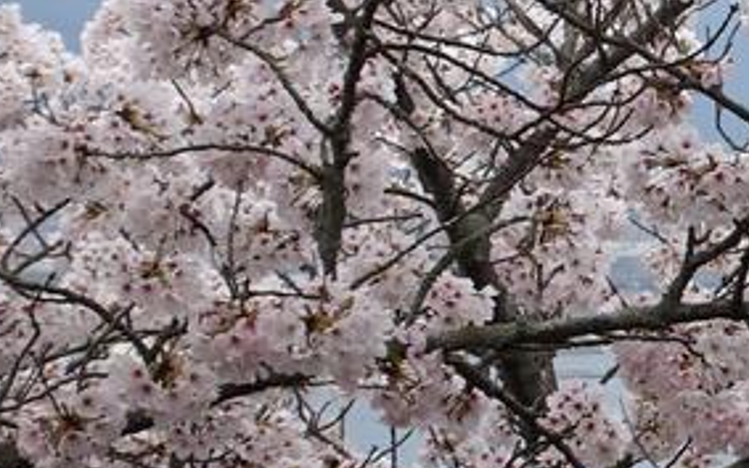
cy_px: 251
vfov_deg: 4.4
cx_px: 1548
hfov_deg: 6.7
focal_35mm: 302
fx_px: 6166
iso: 125
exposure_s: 1/400
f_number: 5.6
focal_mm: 25.7
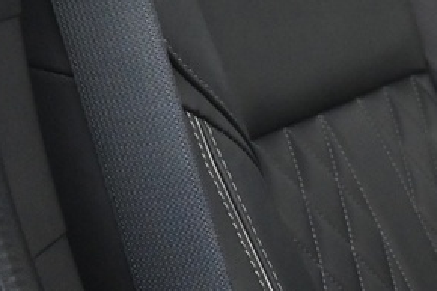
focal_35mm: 134
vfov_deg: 10.0
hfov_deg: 13.6
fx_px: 1626
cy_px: 368
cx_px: 794
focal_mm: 16
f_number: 3.5
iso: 2200
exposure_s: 1/25
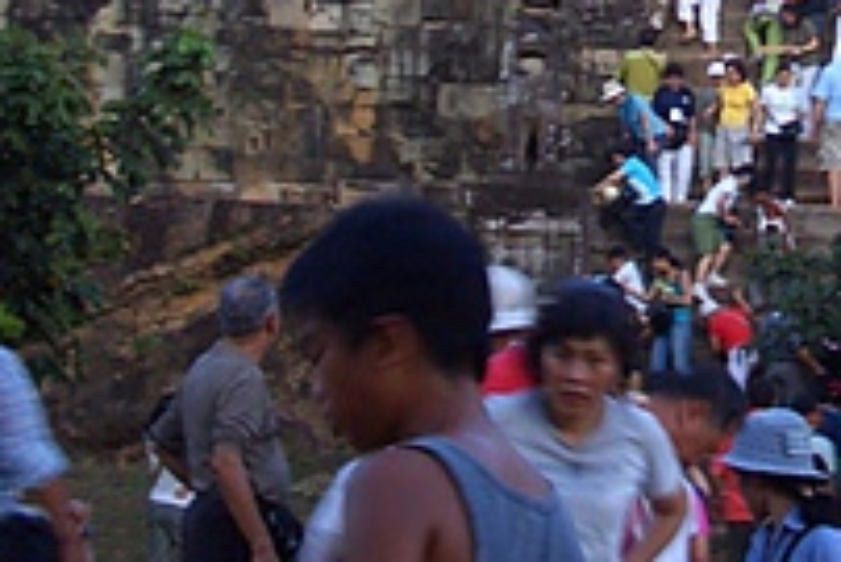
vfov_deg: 12.4
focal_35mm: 108
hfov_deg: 18.6
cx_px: 758
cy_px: -92
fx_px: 2525
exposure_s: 1/13
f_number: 2.6
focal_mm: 5.8
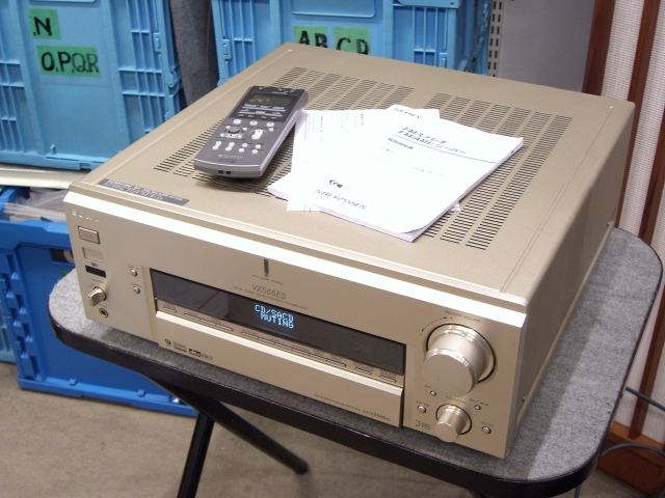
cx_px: 332
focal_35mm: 46
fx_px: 884
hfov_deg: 41.2
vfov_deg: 31.5
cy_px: 249
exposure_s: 1/15
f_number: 3.1
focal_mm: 9.5
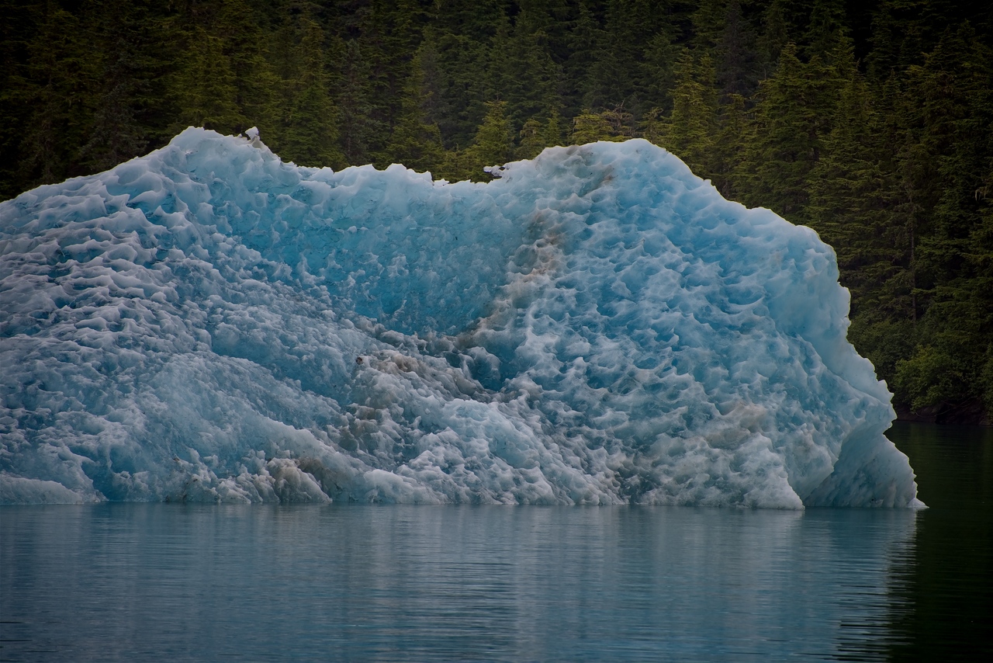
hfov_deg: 6.9
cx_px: 496
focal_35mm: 300
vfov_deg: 4.6
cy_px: 332
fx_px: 8276
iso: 200
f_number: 5.6
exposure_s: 1/640
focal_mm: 300
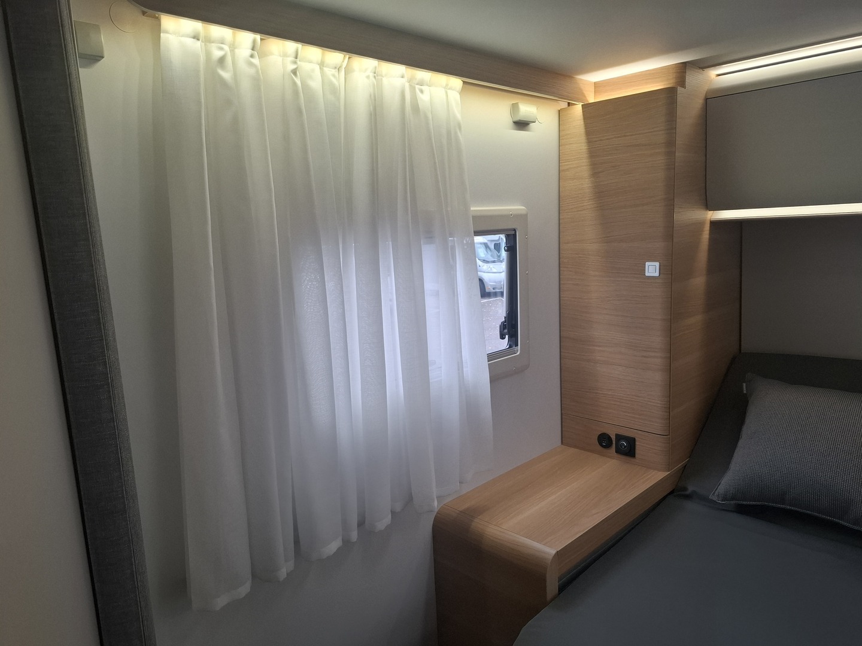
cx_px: 431
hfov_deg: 73.9
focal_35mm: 23
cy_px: 323
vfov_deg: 58.9
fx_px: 573
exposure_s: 1/100
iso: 50
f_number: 1.8
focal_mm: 5.54
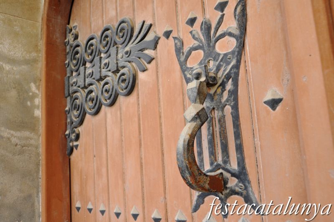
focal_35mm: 33
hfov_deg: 57.3
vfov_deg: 39.9
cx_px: 167
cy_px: 111
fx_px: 306
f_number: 5.6
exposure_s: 1/125
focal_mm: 22
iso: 200
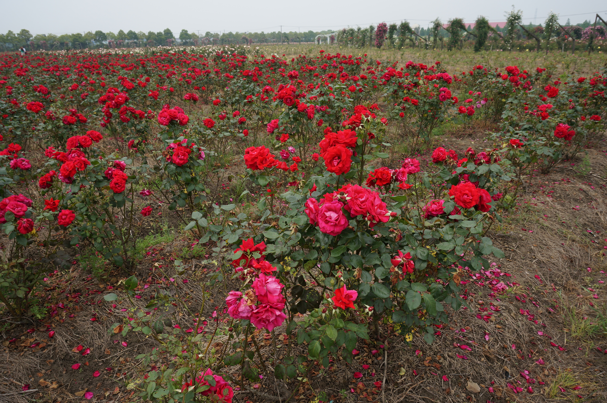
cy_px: 202
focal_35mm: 24
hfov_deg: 73.8
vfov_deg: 53.0
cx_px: 304
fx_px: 404
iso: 100
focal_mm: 16
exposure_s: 1/250
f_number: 6.3
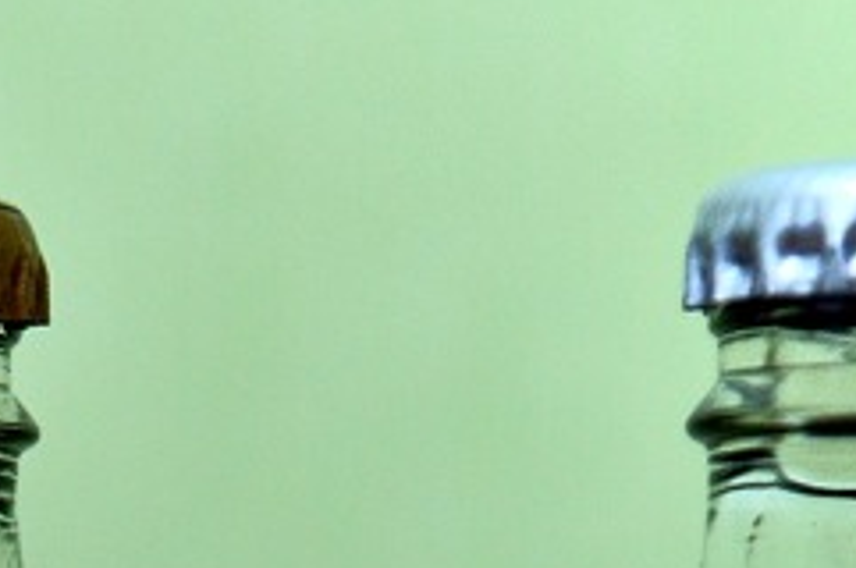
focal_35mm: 615
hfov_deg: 3.4
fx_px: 14602
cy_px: 1040
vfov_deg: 2.2
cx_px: -242
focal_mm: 105
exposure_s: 1/20
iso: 400
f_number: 5.6
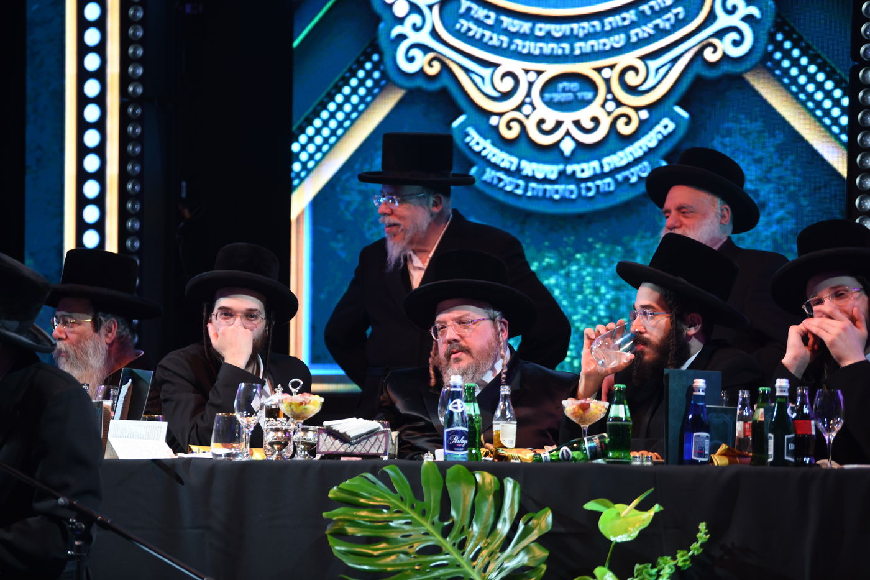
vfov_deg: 10.2
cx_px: 435
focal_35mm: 135
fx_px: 3262
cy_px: 290
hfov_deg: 15.2
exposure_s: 1/100
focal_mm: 135
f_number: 2.8
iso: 640
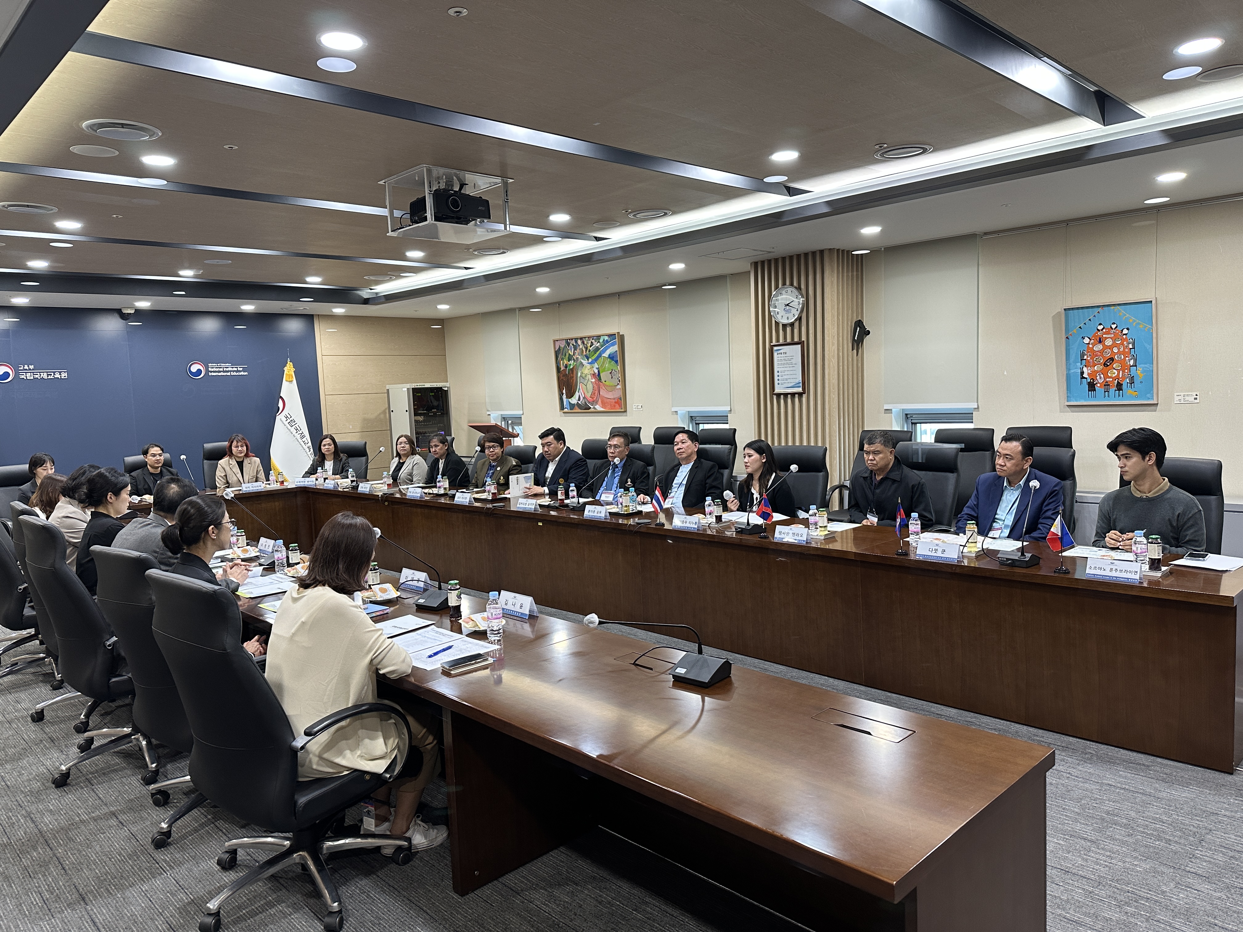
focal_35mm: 24
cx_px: 622
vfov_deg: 56.8
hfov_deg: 71.6
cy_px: 466
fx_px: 862
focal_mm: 6.86
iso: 160
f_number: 1.78
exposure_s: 1/60
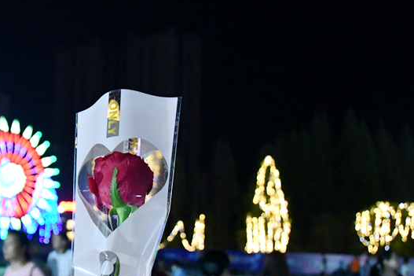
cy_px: 194
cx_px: 127
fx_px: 471
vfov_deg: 32.2
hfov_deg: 46.4
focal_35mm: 41
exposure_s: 1/60
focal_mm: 18
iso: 8000
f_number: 3.5
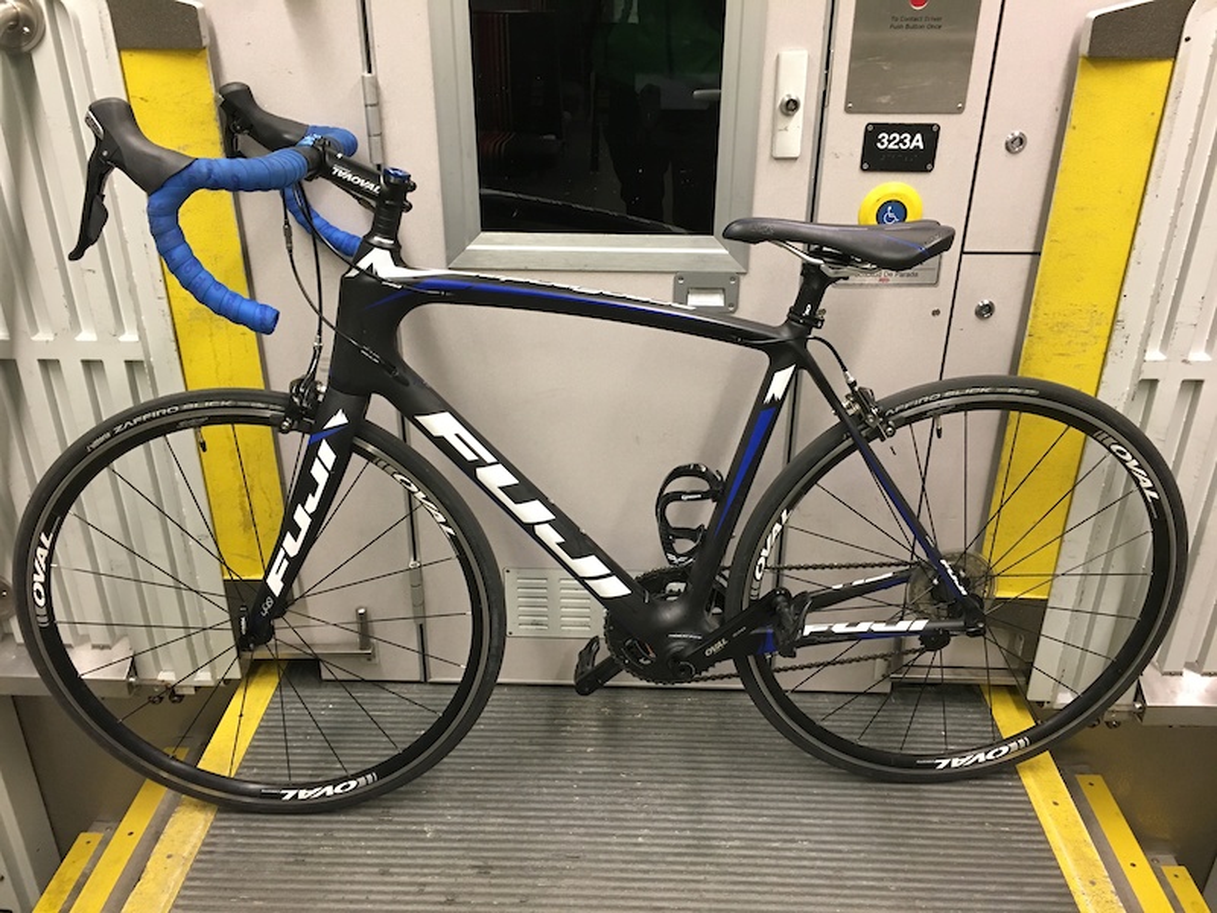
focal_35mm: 29
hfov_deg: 61.7
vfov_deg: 48.2
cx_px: 608
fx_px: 1020
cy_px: 456
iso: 125
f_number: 2.2
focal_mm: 4.15
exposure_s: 1/30
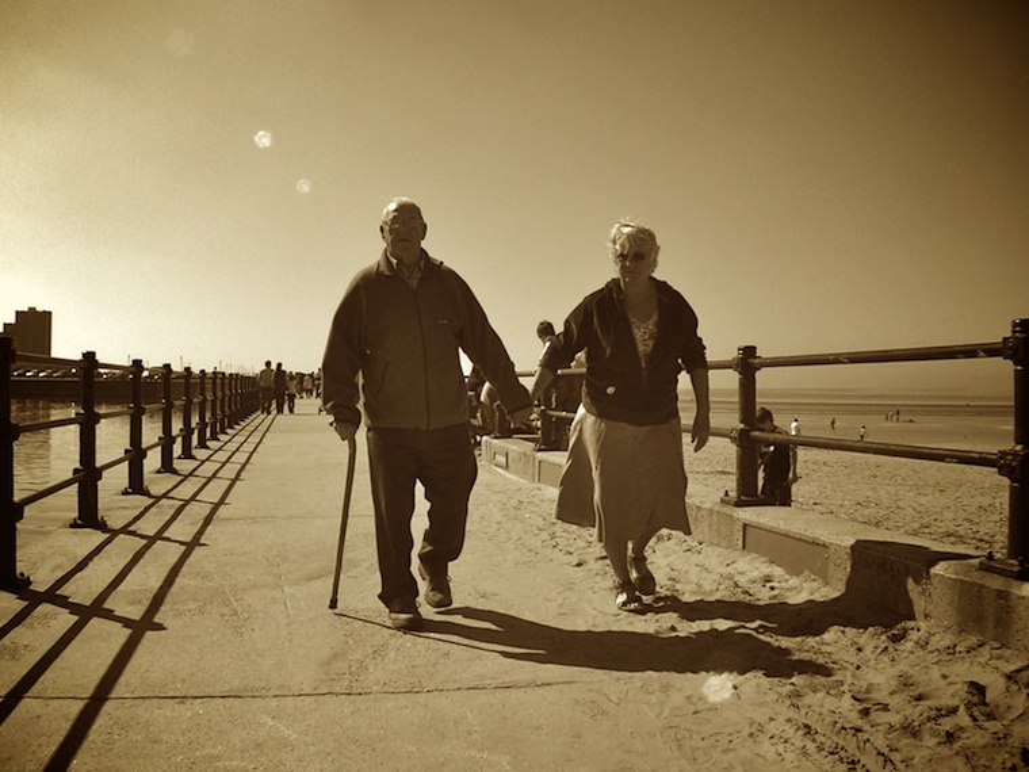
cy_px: 386
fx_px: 1130
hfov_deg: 49.0
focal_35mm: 38
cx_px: 514
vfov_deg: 37.7
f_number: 6.3
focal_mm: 5.8
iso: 50
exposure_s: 1/800
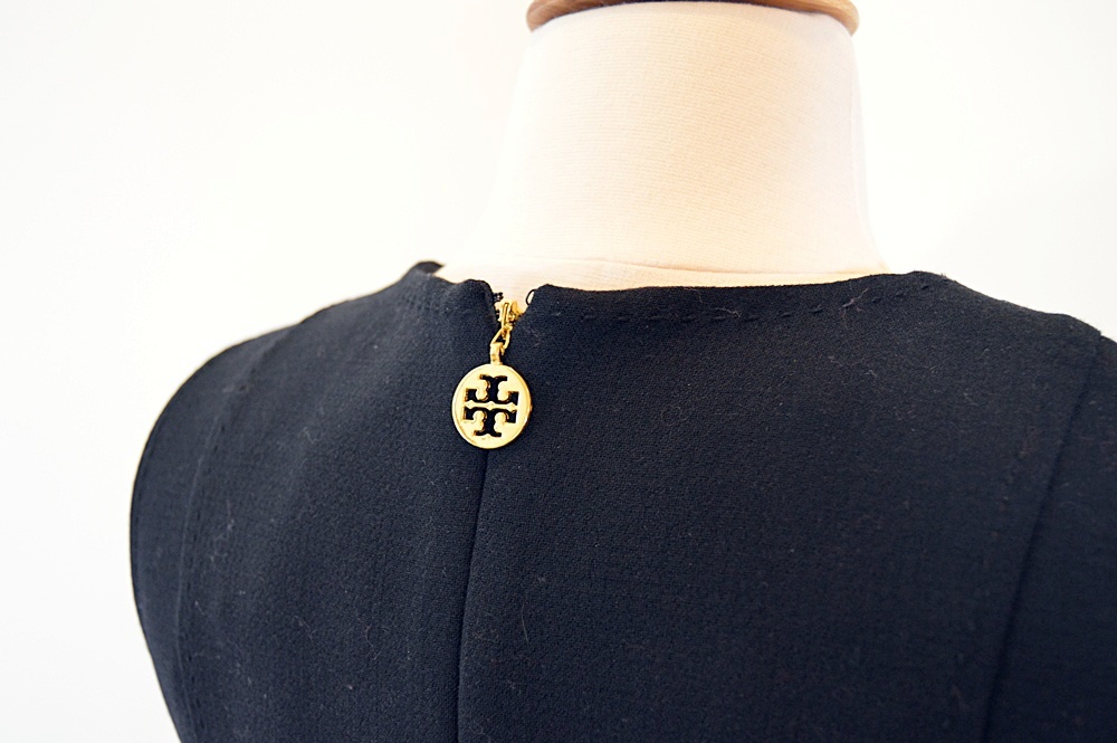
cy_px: 372
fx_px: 1209
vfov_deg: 34.2
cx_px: 558
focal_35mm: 39
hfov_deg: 49.6
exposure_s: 1/60
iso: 2200
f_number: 4
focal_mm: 26
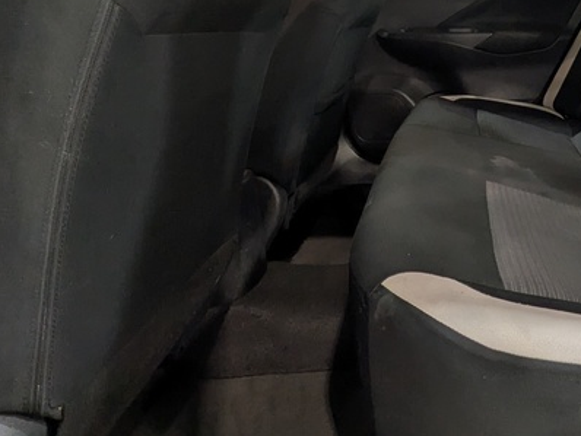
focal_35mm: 36
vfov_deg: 38.7
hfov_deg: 46.9
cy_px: 112
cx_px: 508
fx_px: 605
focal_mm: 1.83
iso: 71
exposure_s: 1/25
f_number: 2.2
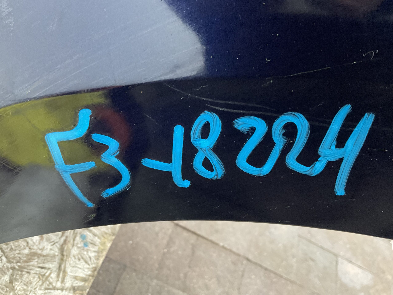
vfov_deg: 48.2
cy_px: 148
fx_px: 329
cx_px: 196
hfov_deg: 61.7
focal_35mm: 29
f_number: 1.8
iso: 200
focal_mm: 3
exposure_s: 1/50
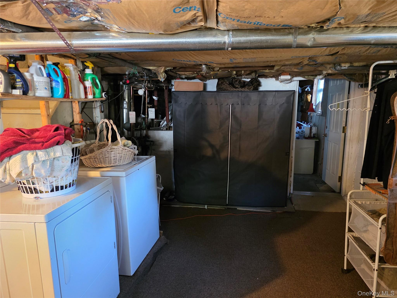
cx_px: 198
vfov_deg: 58.9
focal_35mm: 23
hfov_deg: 73.9
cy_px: 149
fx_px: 264
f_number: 1.7
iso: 1600
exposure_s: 1/60
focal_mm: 6.3
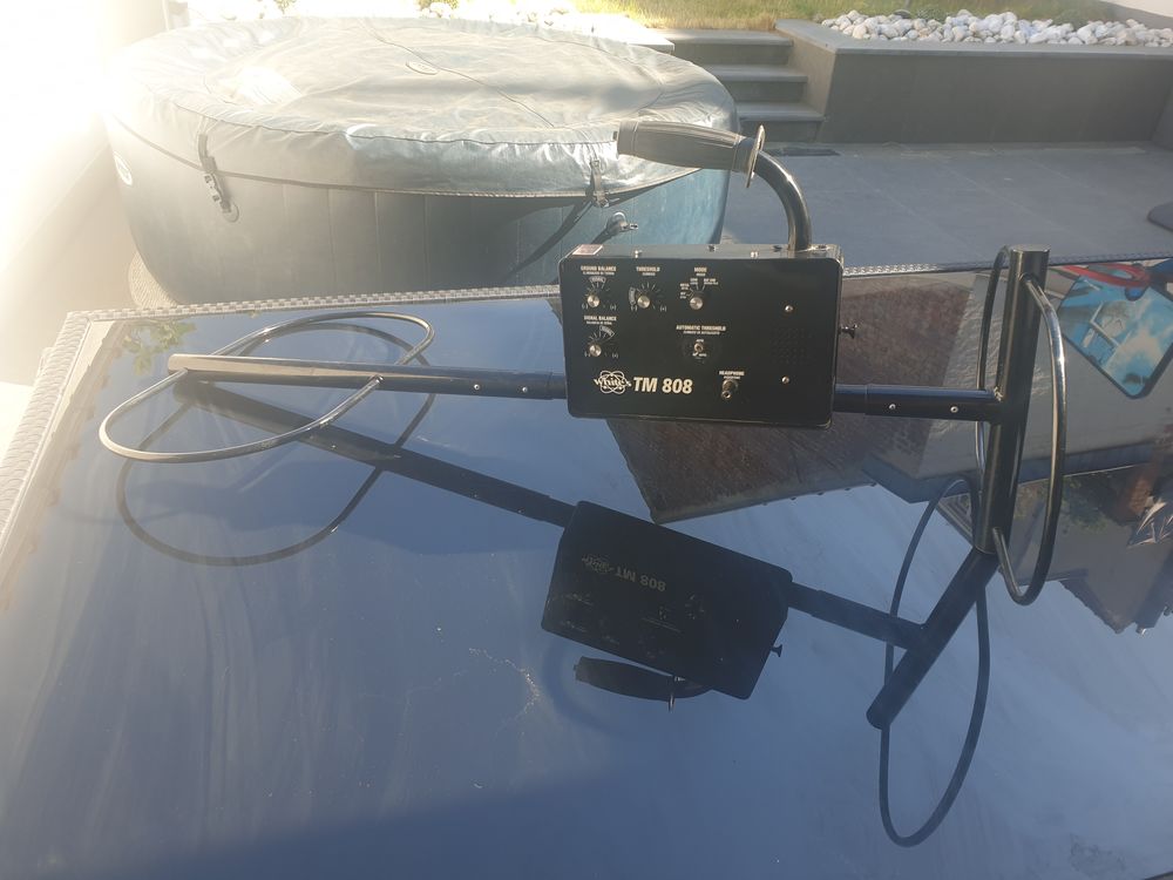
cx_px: 586
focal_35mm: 26
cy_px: 440
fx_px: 881
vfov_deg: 53.1
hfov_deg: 67.3
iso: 50
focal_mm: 4.3
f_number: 2.4
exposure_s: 1/246
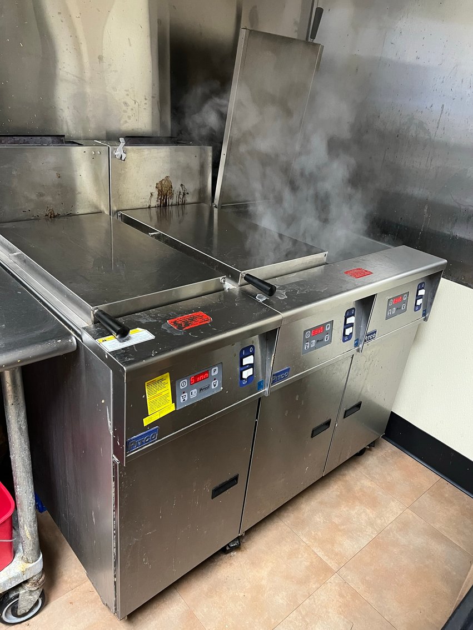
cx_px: 236
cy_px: 315
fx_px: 474
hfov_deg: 53.1
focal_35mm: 26
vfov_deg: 67.3
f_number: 1.5
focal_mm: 5.7
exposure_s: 1/37
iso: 400
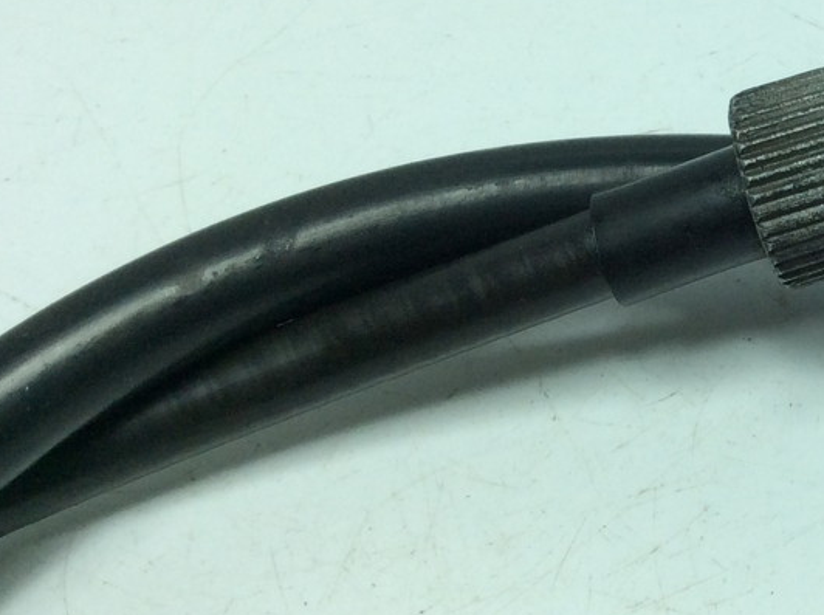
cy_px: 186
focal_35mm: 77
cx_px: 980
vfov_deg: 19.0
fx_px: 1830
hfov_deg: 23.3
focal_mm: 3.3
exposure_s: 1/534
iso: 32
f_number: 2.4
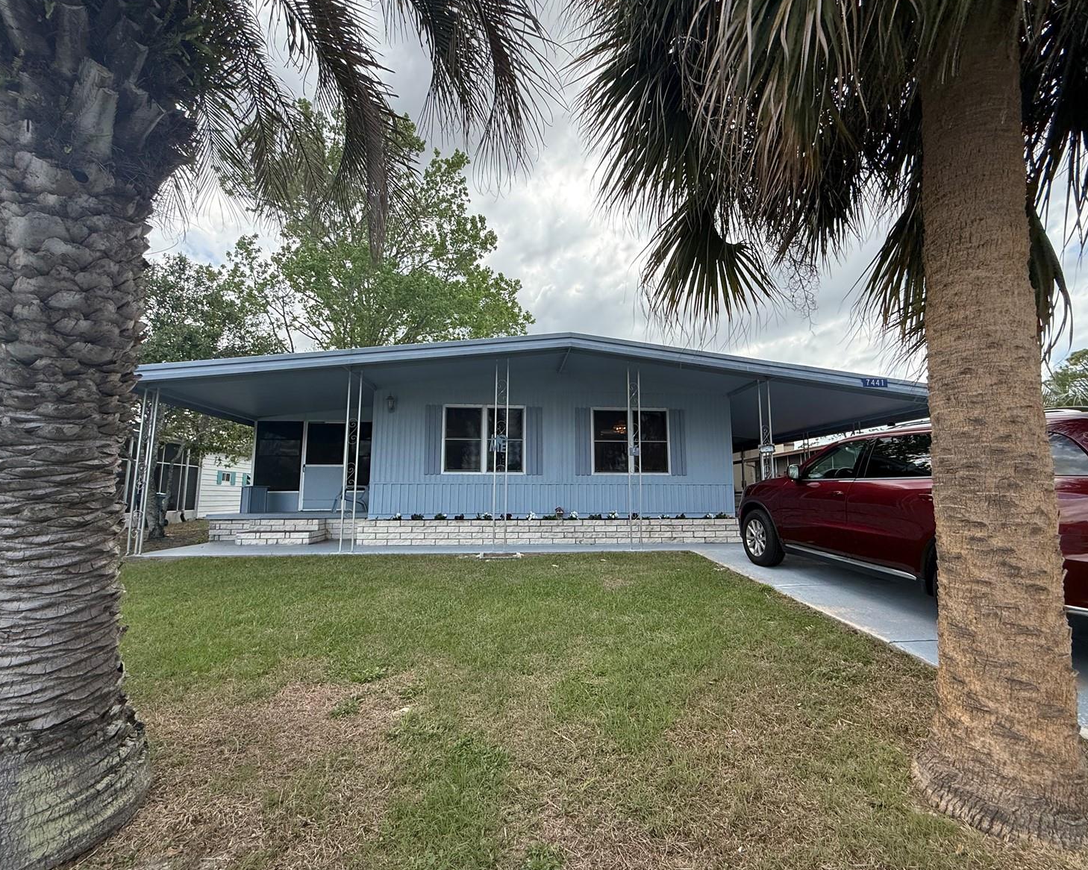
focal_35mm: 15
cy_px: 437
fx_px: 483
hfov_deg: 96.8
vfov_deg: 84.0
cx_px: 556
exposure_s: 1/985
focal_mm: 2.22
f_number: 2.2
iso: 64
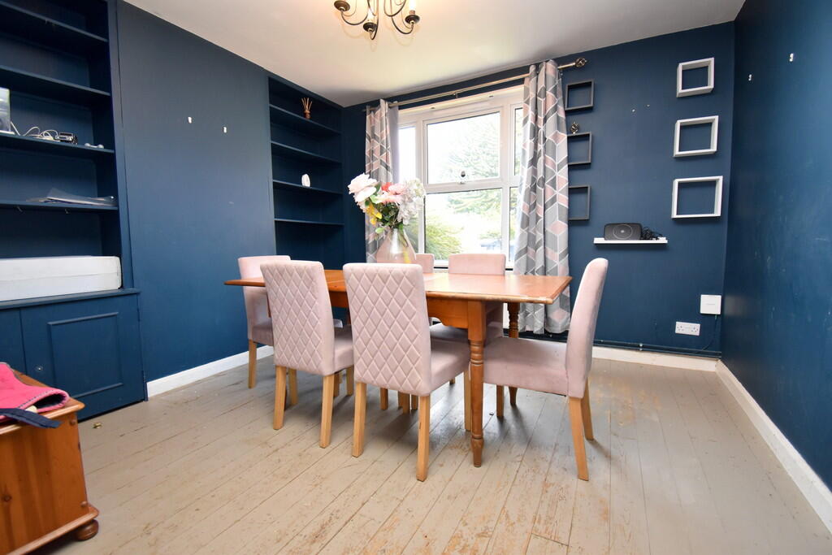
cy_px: 278
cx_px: 416
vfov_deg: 77.3
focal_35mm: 15
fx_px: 347
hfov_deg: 100.4
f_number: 4.5
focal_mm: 10
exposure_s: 1/125
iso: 1000
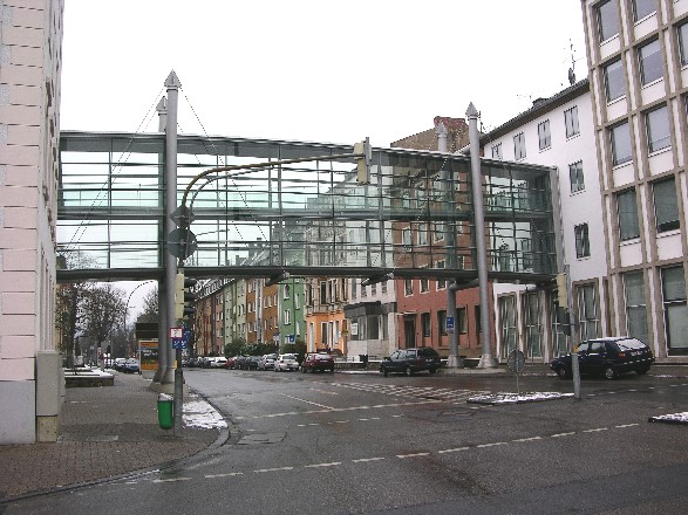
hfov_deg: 52.6
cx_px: 344
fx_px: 695
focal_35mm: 35
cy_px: 258
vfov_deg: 40.7
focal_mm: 8.9
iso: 50
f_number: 4.5
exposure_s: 1/50.5
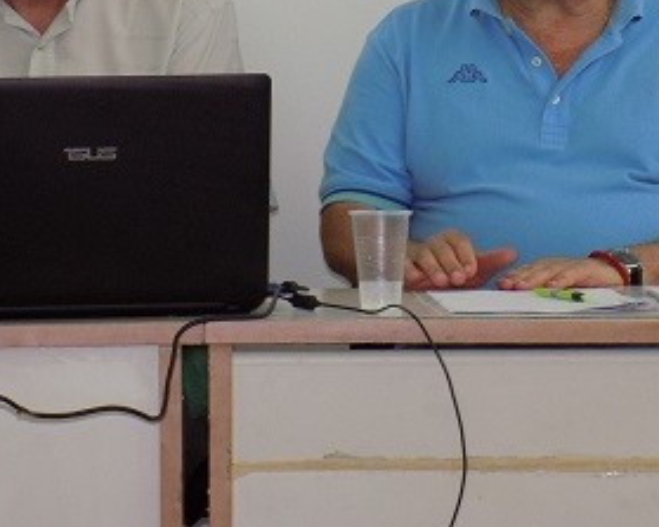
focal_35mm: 164
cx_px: 309
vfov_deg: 9.4
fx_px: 3198
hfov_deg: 11.8
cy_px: 26
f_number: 4.3
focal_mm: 13.9
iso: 140
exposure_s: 1/30
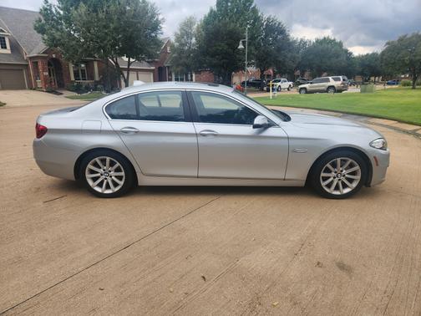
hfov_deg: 73.9
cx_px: 210
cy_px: 158
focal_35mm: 23
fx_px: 280
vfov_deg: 58.9
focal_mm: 5.4
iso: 20
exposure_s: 1/374
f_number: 1.8
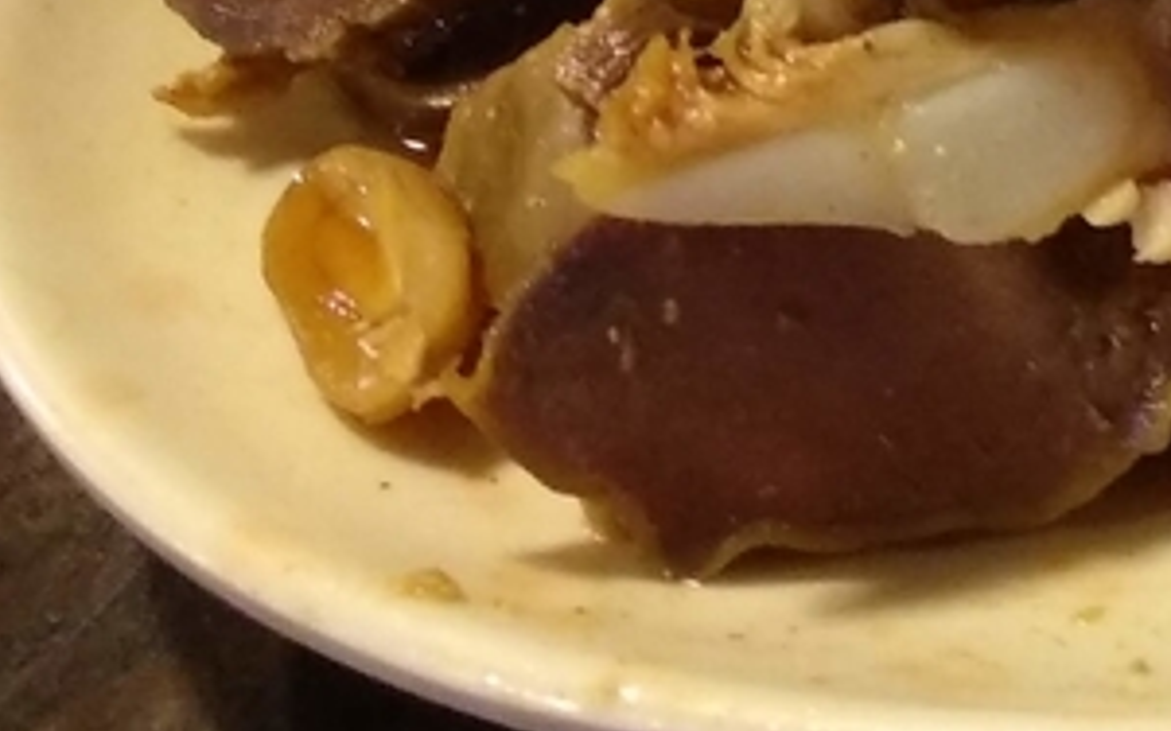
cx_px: 1902
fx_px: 3510
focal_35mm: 110
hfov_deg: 16.7
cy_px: -782
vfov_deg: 10.8
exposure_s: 1/25
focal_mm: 3.81
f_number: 2.2
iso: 800
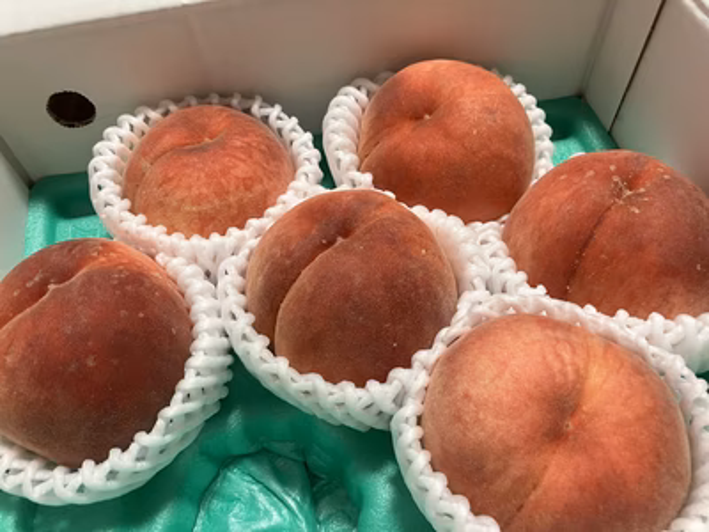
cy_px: 266
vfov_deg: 49.7
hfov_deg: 63.4
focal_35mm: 28
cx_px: 354
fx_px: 573
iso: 160
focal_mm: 3.99
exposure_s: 1/59
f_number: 1.8
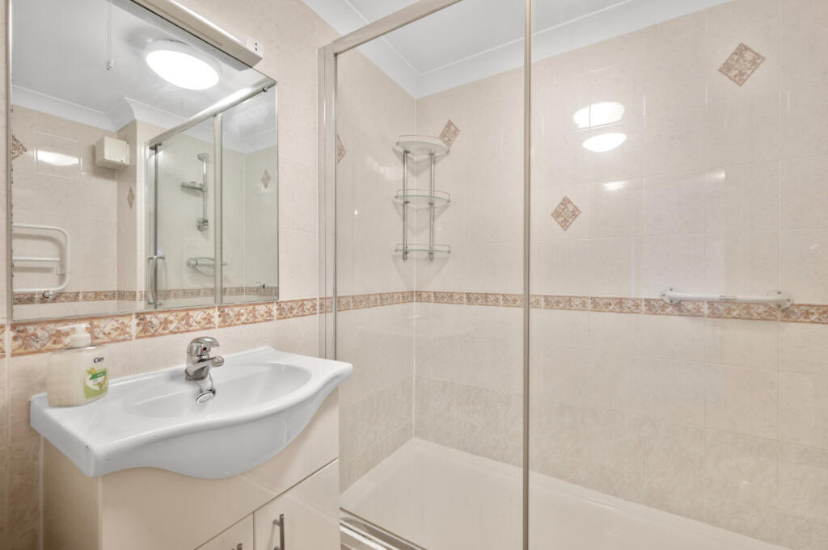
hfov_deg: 104.3
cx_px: 414
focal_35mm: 14
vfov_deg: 81.1
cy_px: 275
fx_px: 322
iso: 200
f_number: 16
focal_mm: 14
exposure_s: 1.6
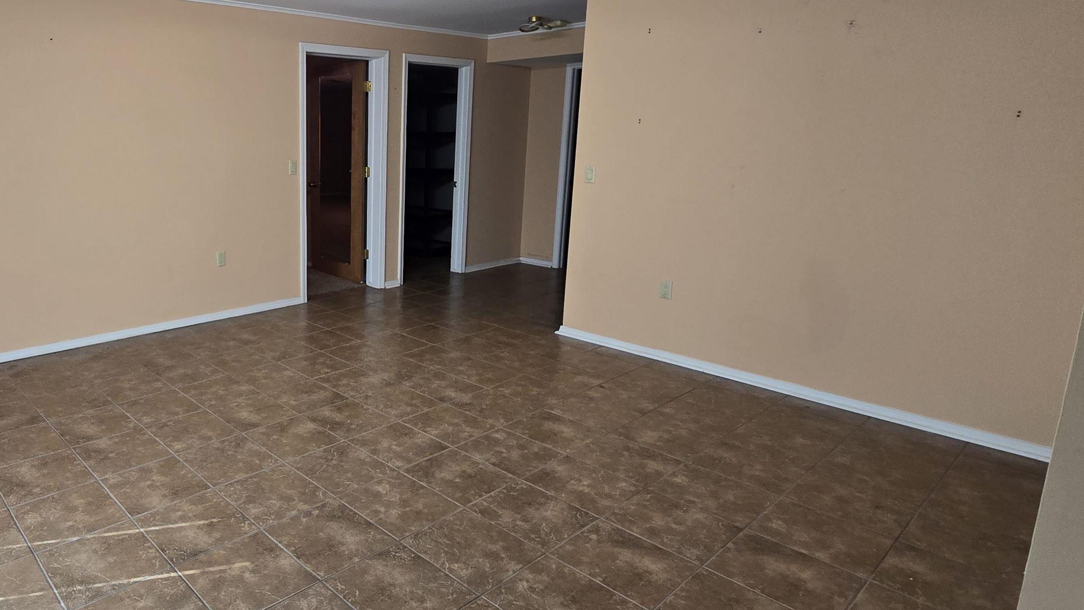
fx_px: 604
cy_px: 260
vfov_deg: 53.4
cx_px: 303
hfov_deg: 79.0
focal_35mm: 21
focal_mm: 2.2
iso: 125
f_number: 2.2
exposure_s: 1/60
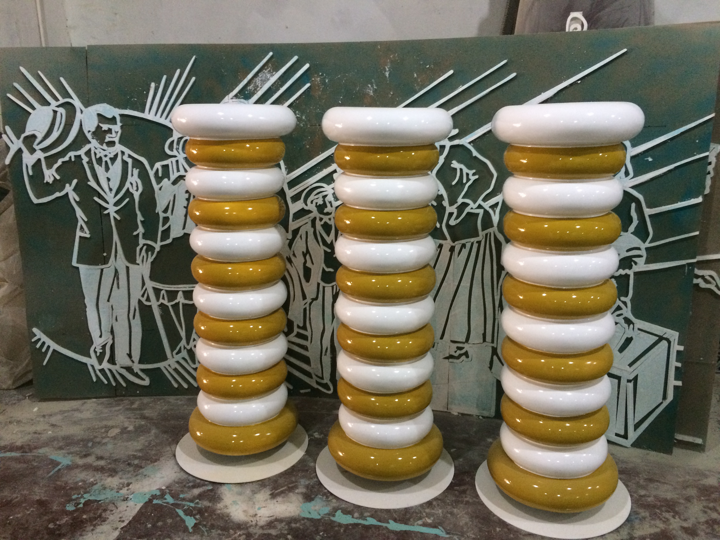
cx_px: 360
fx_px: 603
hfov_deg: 61.7
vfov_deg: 48.2
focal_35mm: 29
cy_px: 270
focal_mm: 4.15
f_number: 2.2
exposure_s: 1/24
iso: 250
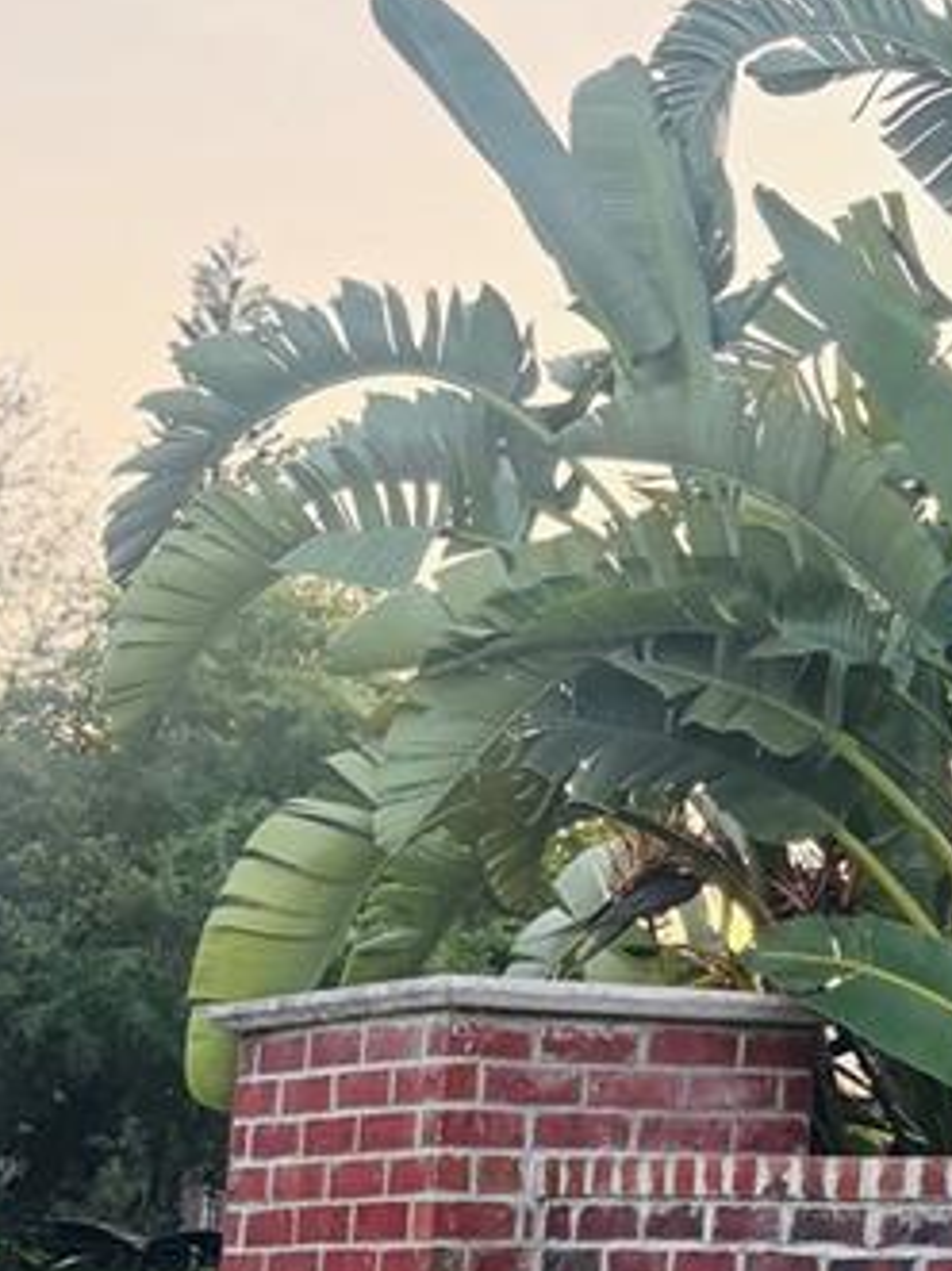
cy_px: 495
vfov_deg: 22.5
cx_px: 1624
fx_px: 3192
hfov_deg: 15.1
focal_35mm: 87
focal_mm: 6.76
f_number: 1.78
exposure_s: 1/151
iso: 100
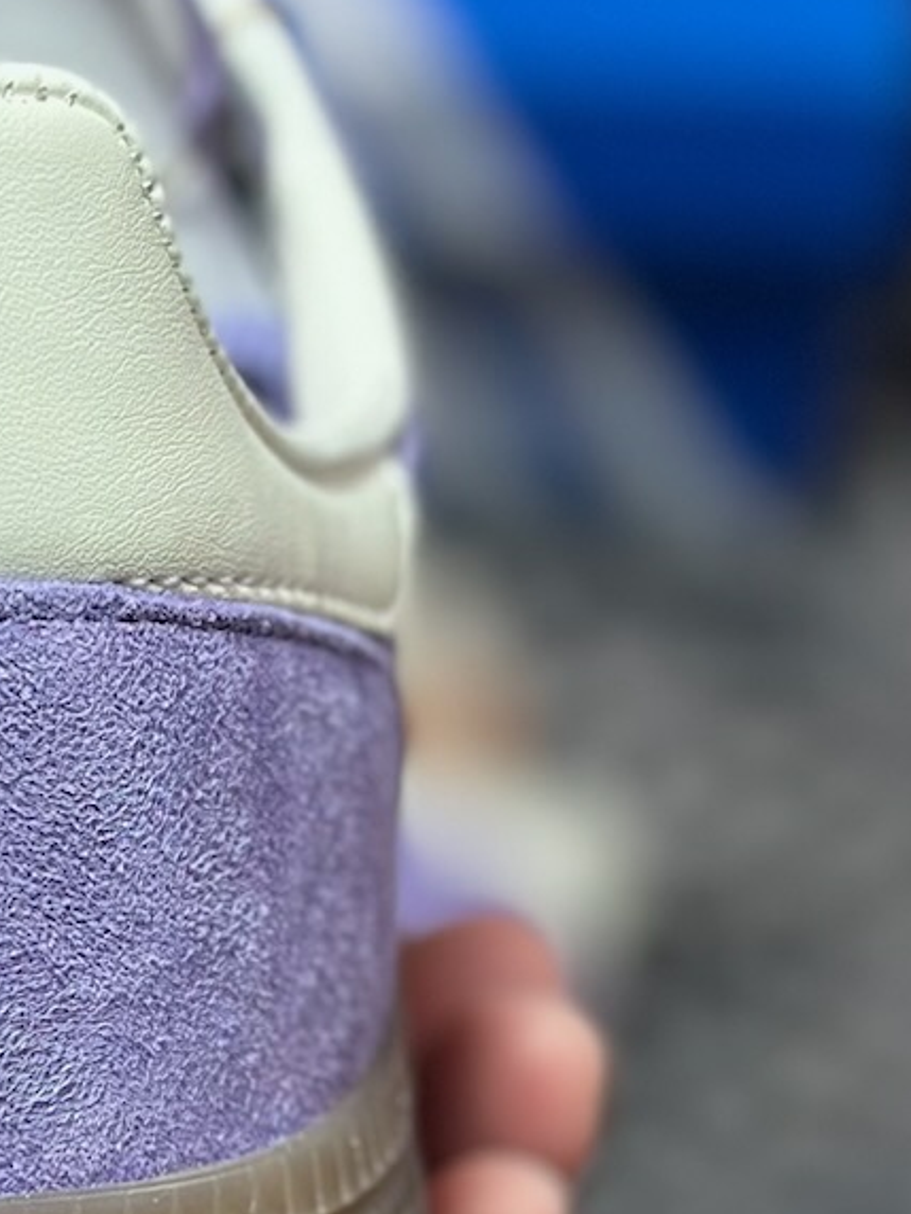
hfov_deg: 8.6
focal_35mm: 172
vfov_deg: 11.5
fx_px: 6035
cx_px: -134
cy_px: 741
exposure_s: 1/407
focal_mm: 6.86
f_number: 1.78
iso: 80
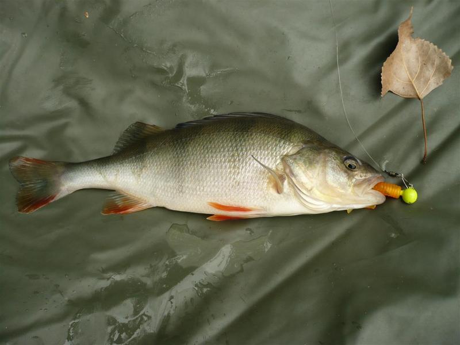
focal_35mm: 35
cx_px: 230
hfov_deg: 52.6
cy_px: 172
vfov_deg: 40.7
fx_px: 465
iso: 100
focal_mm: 5.8
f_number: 2.8
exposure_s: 1/125
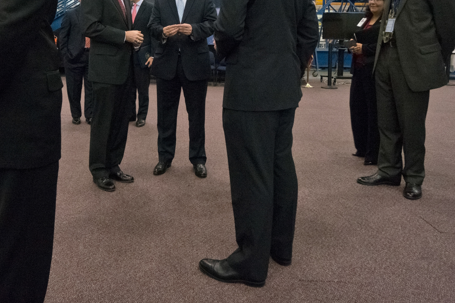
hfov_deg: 63.6
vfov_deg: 43.8
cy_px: 55
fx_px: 354
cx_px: 147
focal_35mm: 28
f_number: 4
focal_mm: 10
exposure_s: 1/100
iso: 1600
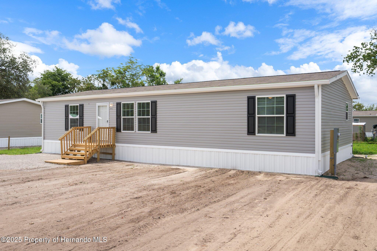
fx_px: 314
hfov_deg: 61.9
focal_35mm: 30
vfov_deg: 43.6
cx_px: 188
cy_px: 126
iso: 320
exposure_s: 1/200
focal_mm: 30
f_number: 8
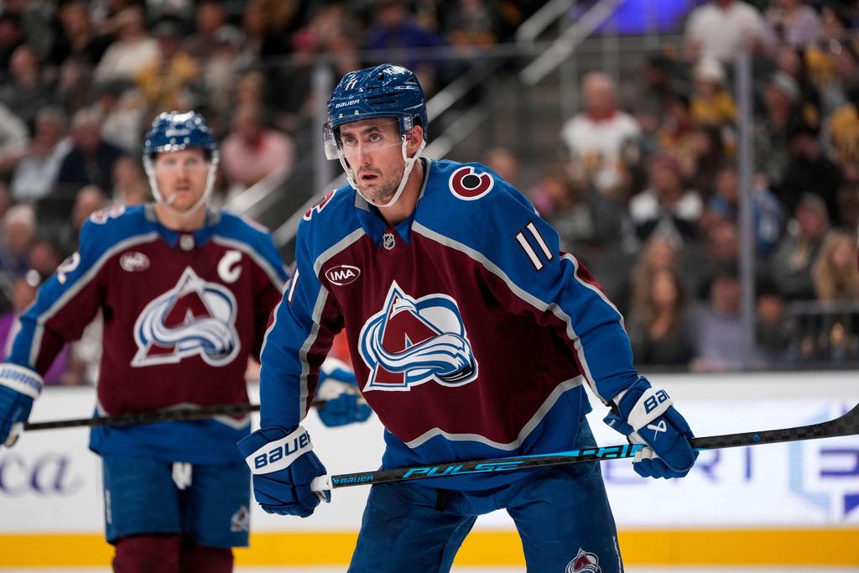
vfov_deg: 6.9
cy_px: 286
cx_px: 430
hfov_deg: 10.3
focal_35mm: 200
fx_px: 4773
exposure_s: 1/2000
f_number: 2.8
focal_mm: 200
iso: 2000
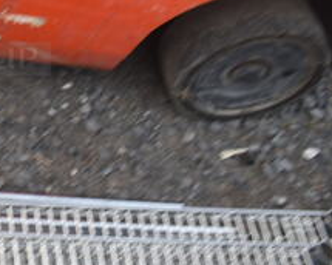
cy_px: -6
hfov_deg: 21.2
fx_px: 786
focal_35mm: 80
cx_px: -120
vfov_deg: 18.6
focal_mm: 20
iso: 100
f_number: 5
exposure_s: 1/100
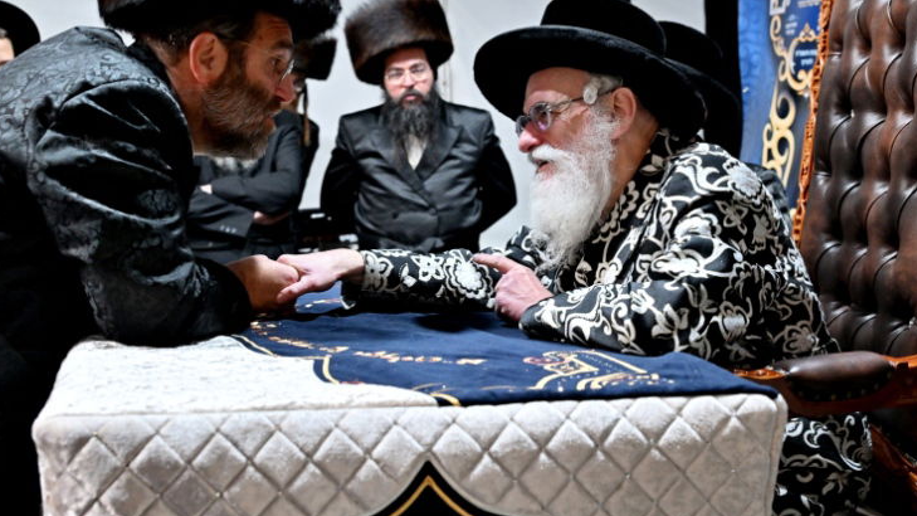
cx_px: 429
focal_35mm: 53
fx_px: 1289
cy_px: 197
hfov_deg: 39.2
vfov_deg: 22.6
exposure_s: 1/100
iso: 1000
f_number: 4
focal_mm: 36
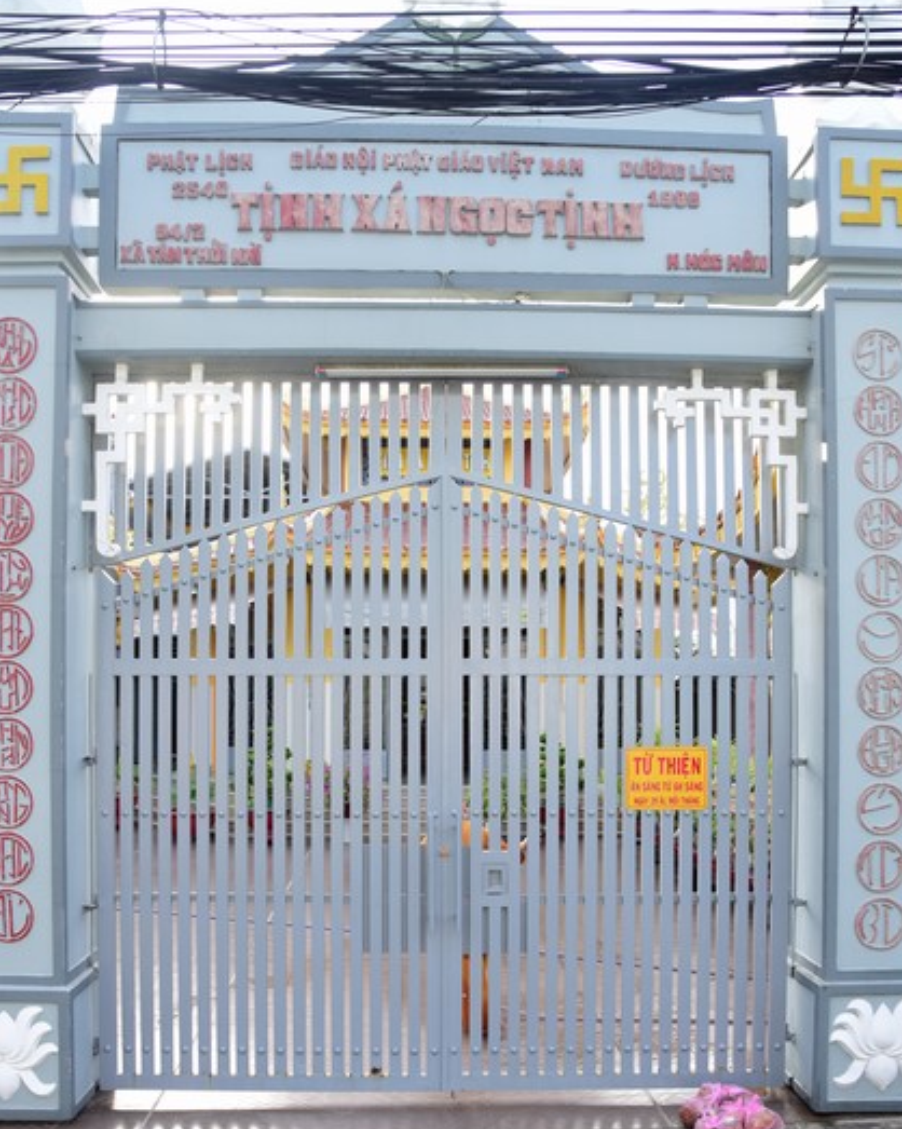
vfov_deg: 61.7
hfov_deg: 51.5
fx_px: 935
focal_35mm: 28
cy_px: 674
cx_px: 447
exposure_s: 1/80
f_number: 6.3
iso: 160
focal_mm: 24
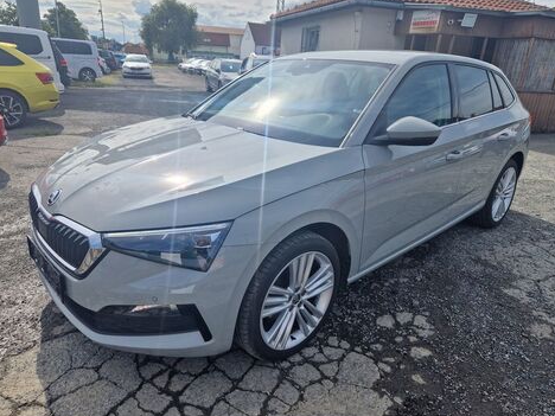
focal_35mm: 24
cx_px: 268
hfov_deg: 71.6
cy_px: 210
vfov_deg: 56.8
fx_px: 385
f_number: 1.8
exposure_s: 1/1596
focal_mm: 5.4
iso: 50
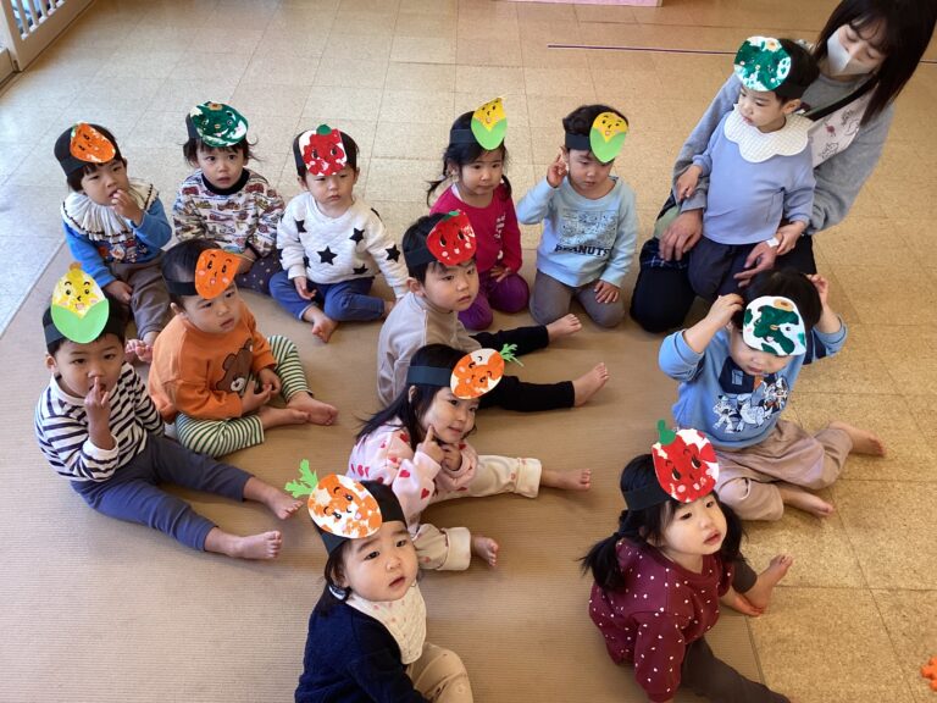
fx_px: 839
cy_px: 352
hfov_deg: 58.4
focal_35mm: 31
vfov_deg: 45.4
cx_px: 468
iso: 50
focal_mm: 3.3
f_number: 2.4
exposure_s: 1/50
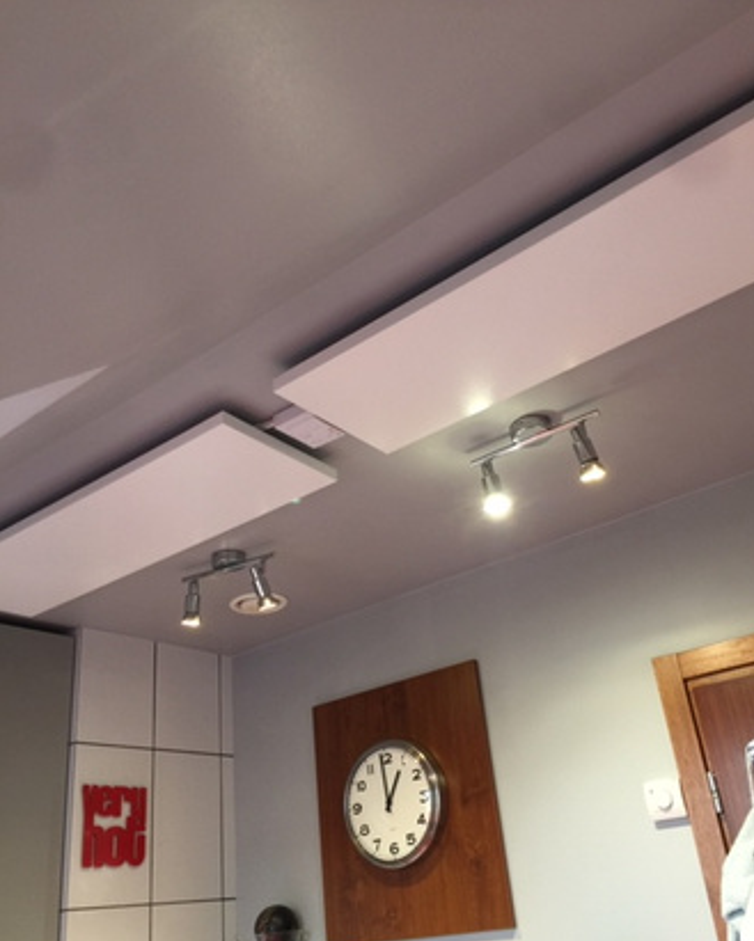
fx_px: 864
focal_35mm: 31
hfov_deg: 47.1
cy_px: 513
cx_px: 385
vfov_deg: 57.1
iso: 50
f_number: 2.2
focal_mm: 4.15
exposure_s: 1/17
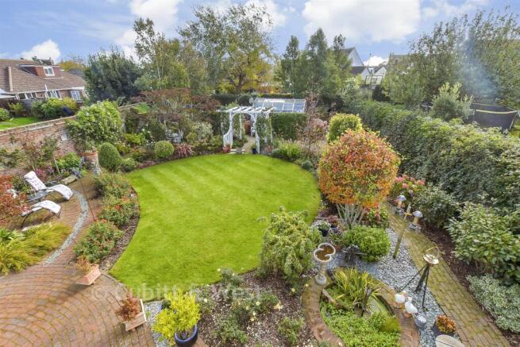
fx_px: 217
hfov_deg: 100.4
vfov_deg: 77.4
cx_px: 260
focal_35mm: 15
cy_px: 174
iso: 500
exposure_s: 1/160
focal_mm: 10
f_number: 11
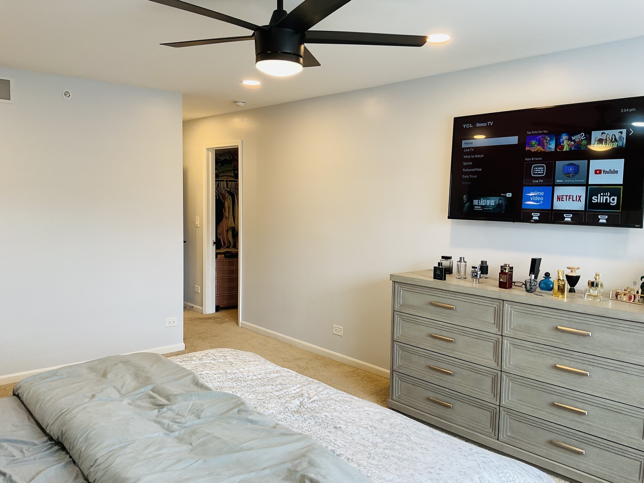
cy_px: 242
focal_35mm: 29
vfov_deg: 48.2
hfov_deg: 61.7
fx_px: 540
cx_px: 322
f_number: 1.8
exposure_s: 1/60
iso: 40
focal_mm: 3
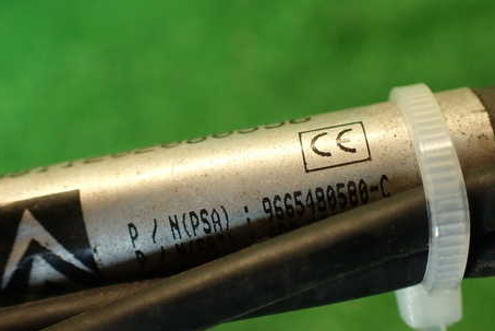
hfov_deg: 44.4
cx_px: 270
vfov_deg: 30.3
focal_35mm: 44
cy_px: 220
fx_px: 605
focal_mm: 5.79
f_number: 2.4
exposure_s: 1/50
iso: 200
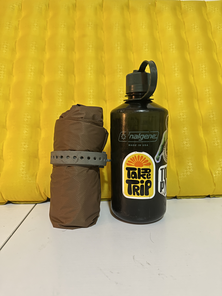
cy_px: 148
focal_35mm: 24
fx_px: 205
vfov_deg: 71.6
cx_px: 111
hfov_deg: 56.8
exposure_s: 1/60
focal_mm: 6.86
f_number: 1.78
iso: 640
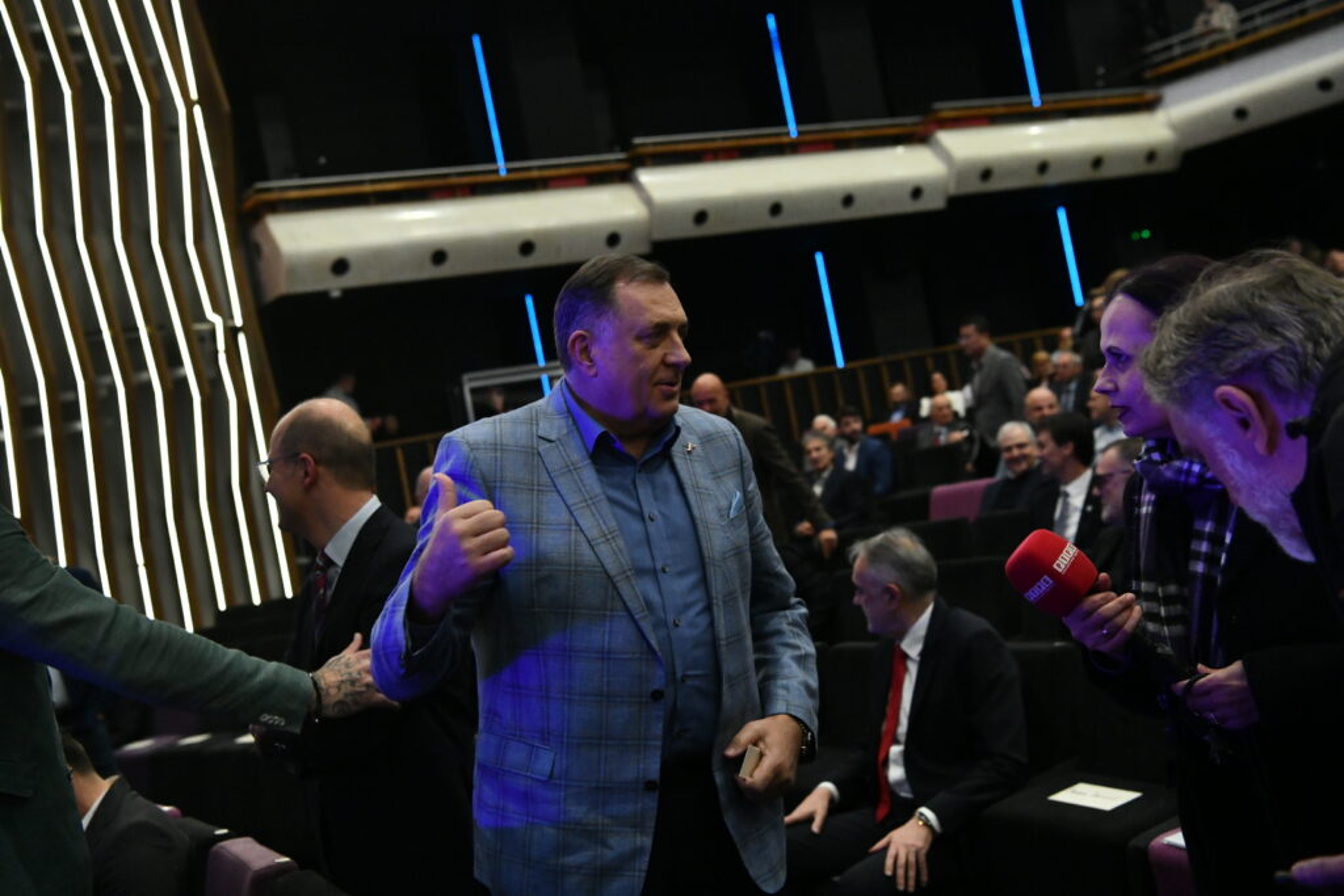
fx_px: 1643
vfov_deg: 30.5
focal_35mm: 44
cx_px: 672
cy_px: 448
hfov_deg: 44.5
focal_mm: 44
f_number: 4
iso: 3200
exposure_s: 1/160
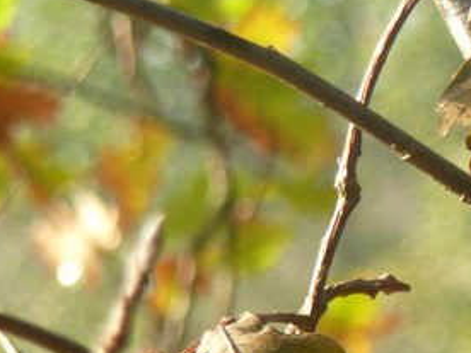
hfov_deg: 2.9
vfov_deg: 2.2
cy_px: 232
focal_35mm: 689
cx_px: 539
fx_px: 9375
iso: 100
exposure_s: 1/60
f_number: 4.9
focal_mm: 39.1
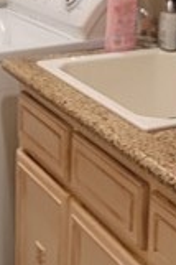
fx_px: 632
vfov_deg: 22.4
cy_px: -25
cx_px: 94
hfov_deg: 15.9
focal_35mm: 86
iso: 250
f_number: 2.2
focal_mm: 2.2
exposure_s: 1/60
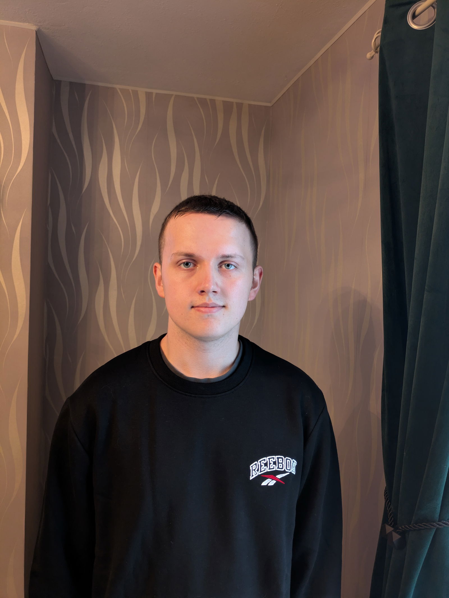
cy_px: 299
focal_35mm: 25
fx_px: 432
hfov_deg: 54.9
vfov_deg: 69.4
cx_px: 224
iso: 432
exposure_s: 1/33.3
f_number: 1.89
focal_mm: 5.43
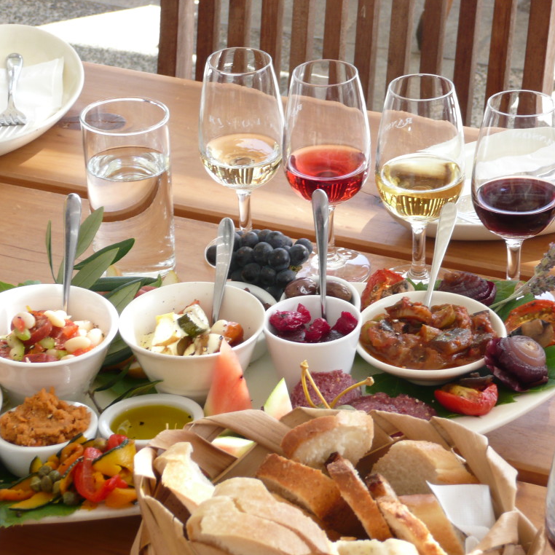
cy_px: 276
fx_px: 2068
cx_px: 326
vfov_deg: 15.3
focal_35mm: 114
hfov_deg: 15.3
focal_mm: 15.7
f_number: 4.7
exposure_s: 1/50
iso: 100
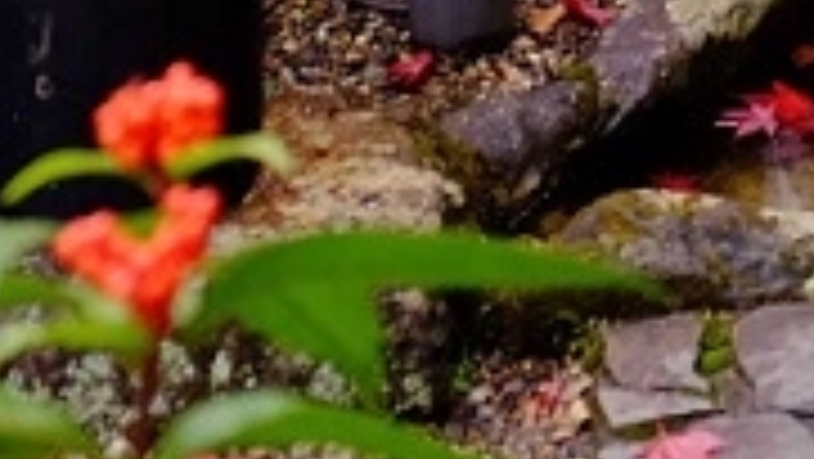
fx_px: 3865
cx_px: 1025
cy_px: -994
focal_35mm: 179
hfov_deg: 11.7
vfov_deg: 6.2
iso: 400
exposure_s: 1/30
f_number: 3.2
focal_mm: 20.5
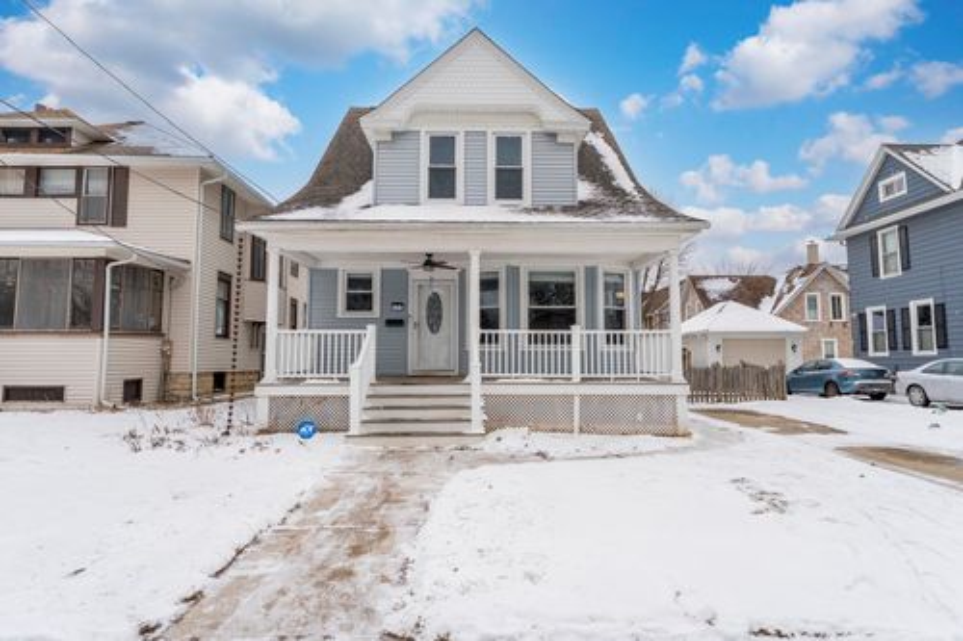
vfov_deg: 64.2
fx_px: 511
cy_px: 320
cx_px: 482
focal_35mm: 19
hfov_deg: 86.6
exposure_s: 1/250
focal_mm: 19.1
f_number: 9
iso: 200
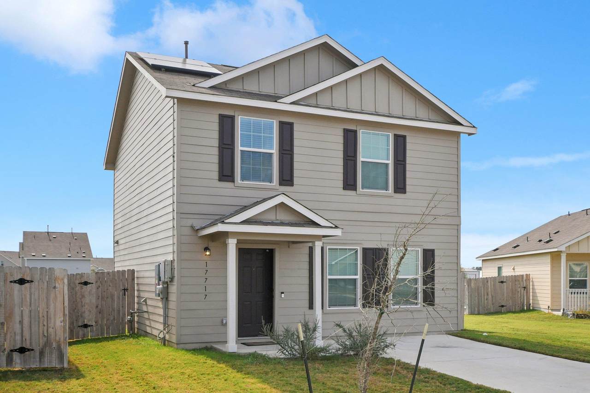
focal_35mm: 36
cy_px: 196
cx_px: 295
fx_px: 590
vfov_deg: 36.9
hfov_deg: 53.1
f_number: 8
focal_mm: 24
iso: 400
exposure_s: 1/1600
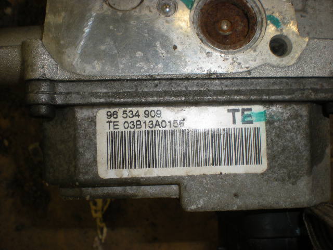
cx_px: 166
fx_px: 366
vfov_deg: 37.7
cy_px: 125
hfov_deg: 49.0
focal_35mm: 38
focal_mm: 6.3
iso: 64
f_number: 4.6
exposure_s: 1/30
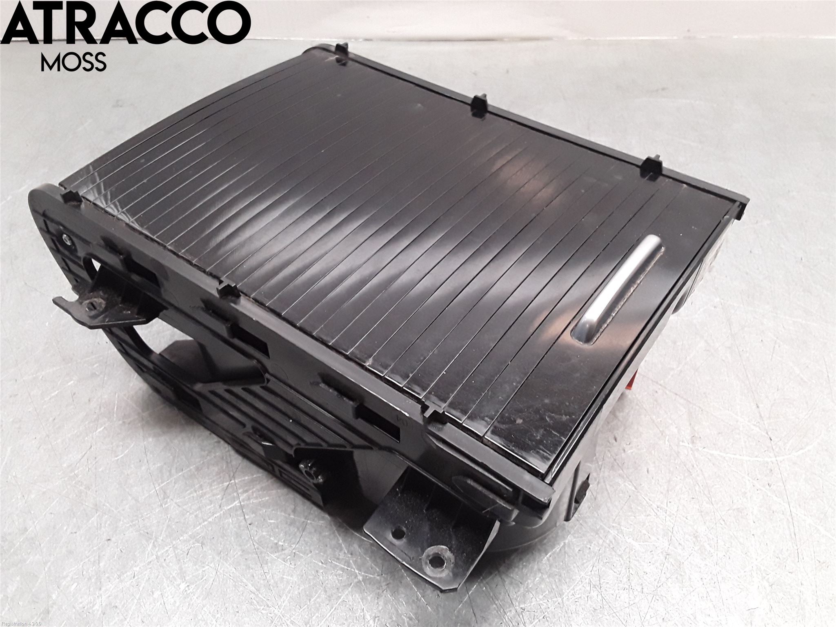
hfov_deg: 63.4
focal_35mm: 28
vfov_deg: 49.7
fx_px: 676
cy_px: 314
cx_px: 418
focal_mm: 2.91
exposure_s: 1/100
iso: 100
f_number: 1.9
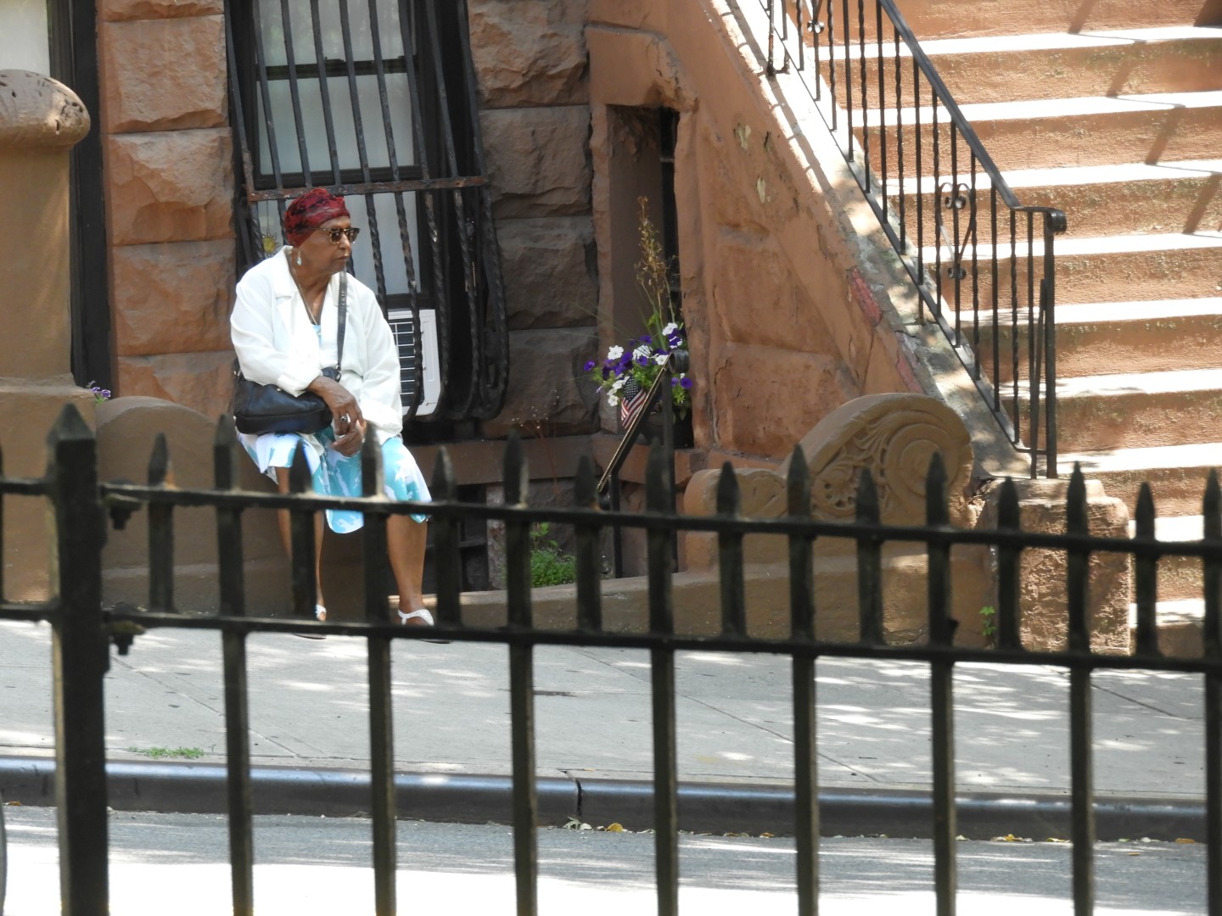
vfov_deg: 5.5
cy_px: 458
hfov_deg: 7.3
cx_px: 611
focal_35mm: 270
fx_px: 9531
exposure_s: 1/125
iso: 320
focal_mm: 48.4
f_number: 5.5
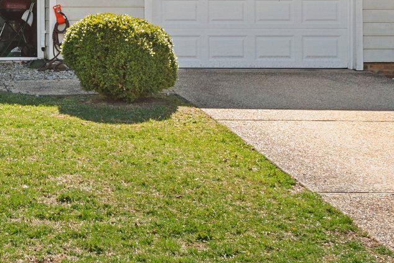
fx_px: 1062
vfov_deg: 13.8
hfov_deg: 19.7
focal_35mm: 97
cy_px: -17
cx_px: -80
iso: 100
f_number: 9
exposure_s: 1/30
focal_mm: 20
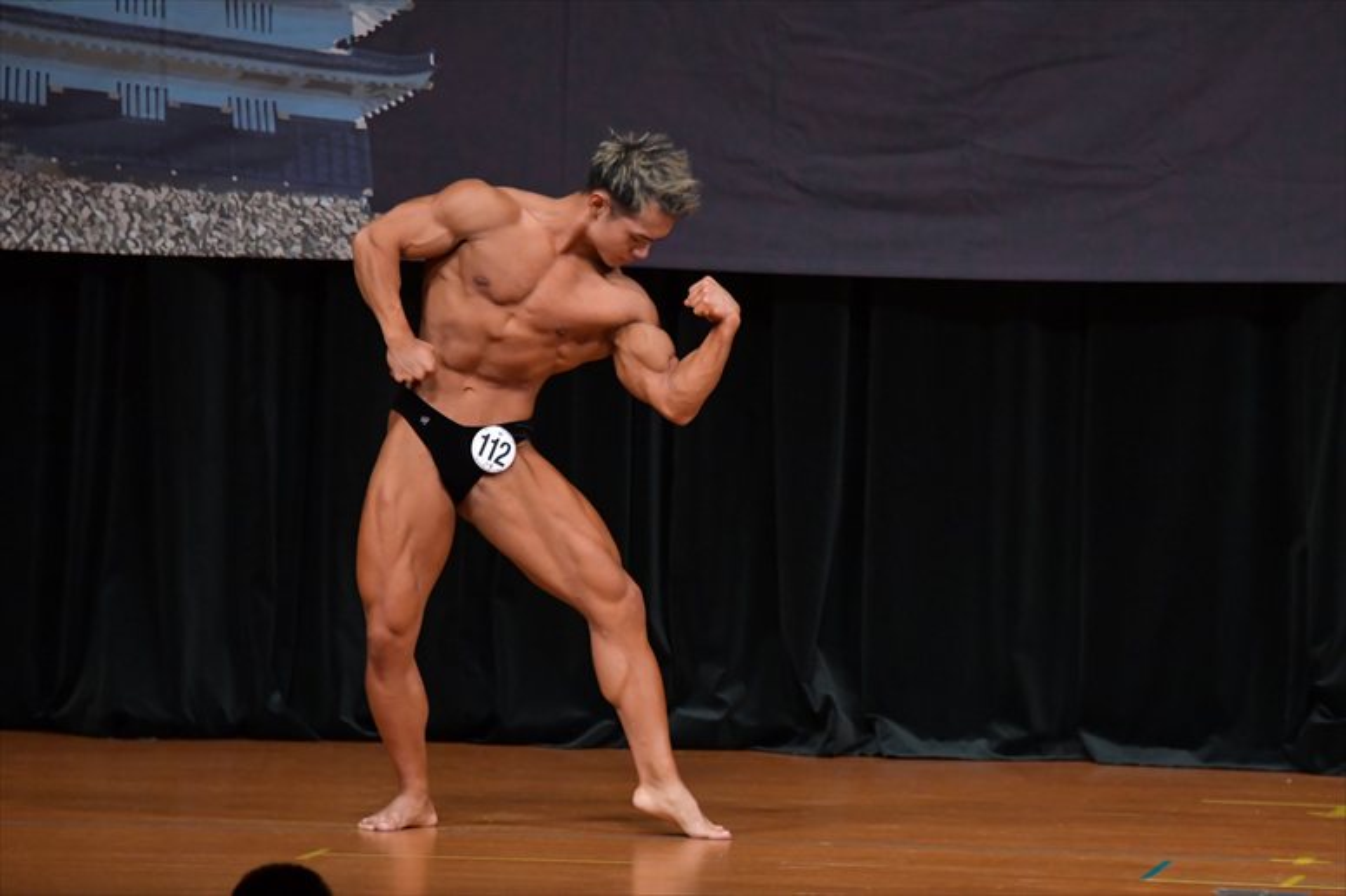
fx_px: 11772
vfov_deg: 4.4
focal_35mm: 315
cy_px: 448
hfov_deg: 6.5
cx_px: 673
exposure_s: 1/400
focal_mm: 210
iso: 4000
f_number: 5.6
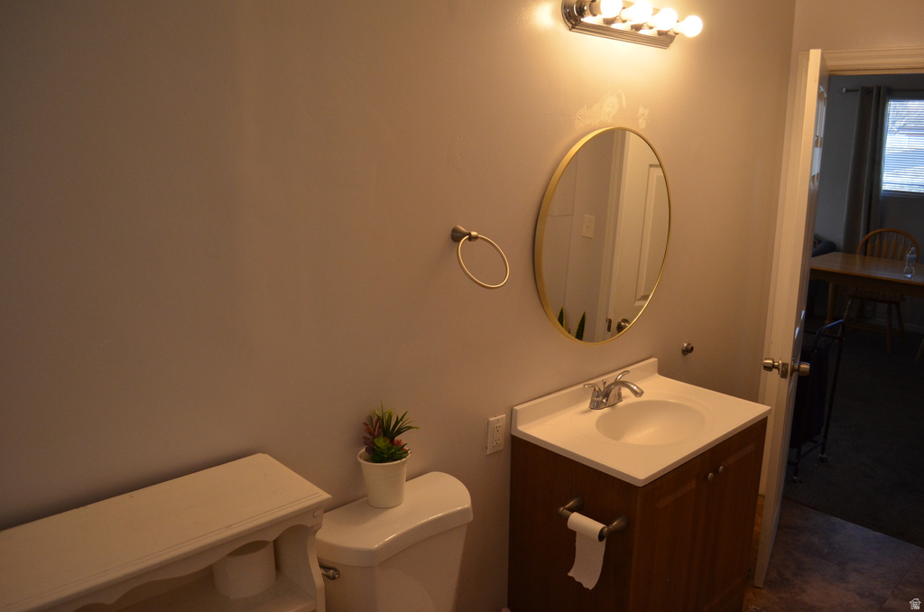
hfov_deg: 67.5
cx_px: 462
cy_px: 306
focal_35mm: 27
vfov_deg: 47.7
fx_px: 691
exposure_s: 1/500
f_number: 3.5
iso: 1100
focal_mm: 18
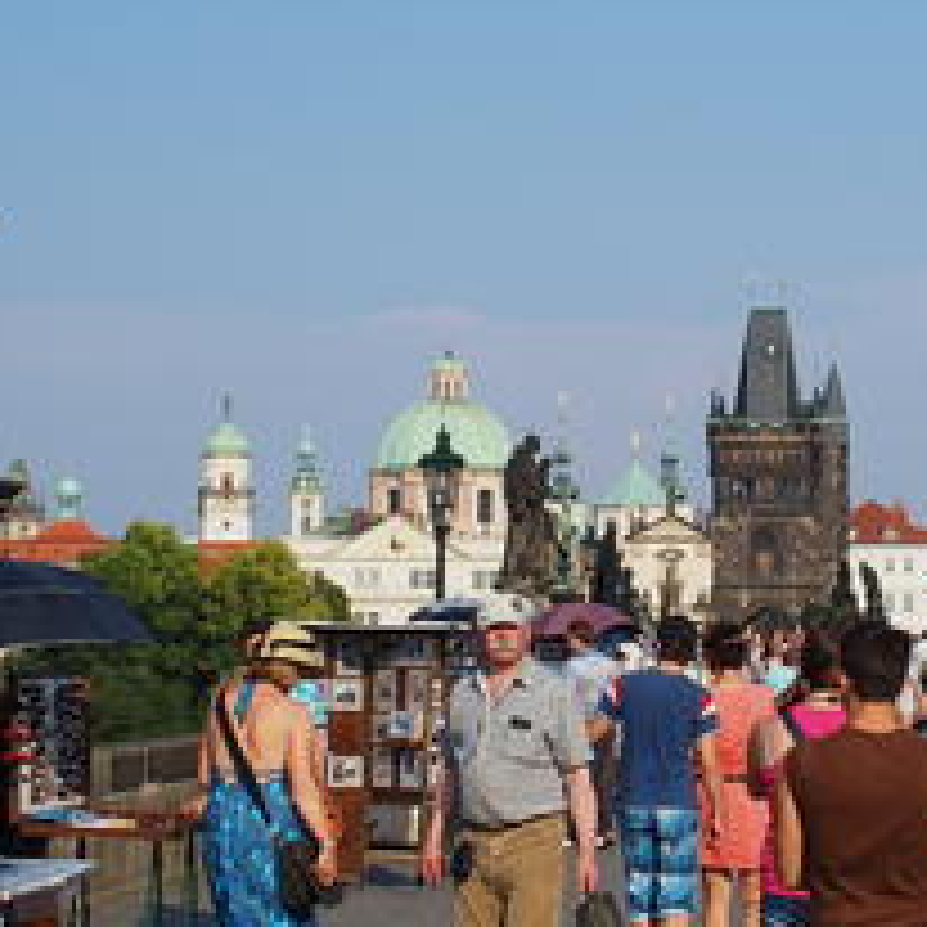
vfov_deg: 19.5
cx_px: 706
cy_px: 356
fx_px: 2696
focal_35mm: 89
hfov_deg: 19.4
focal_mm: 9.8
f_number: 4
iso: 100
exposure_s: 1/800
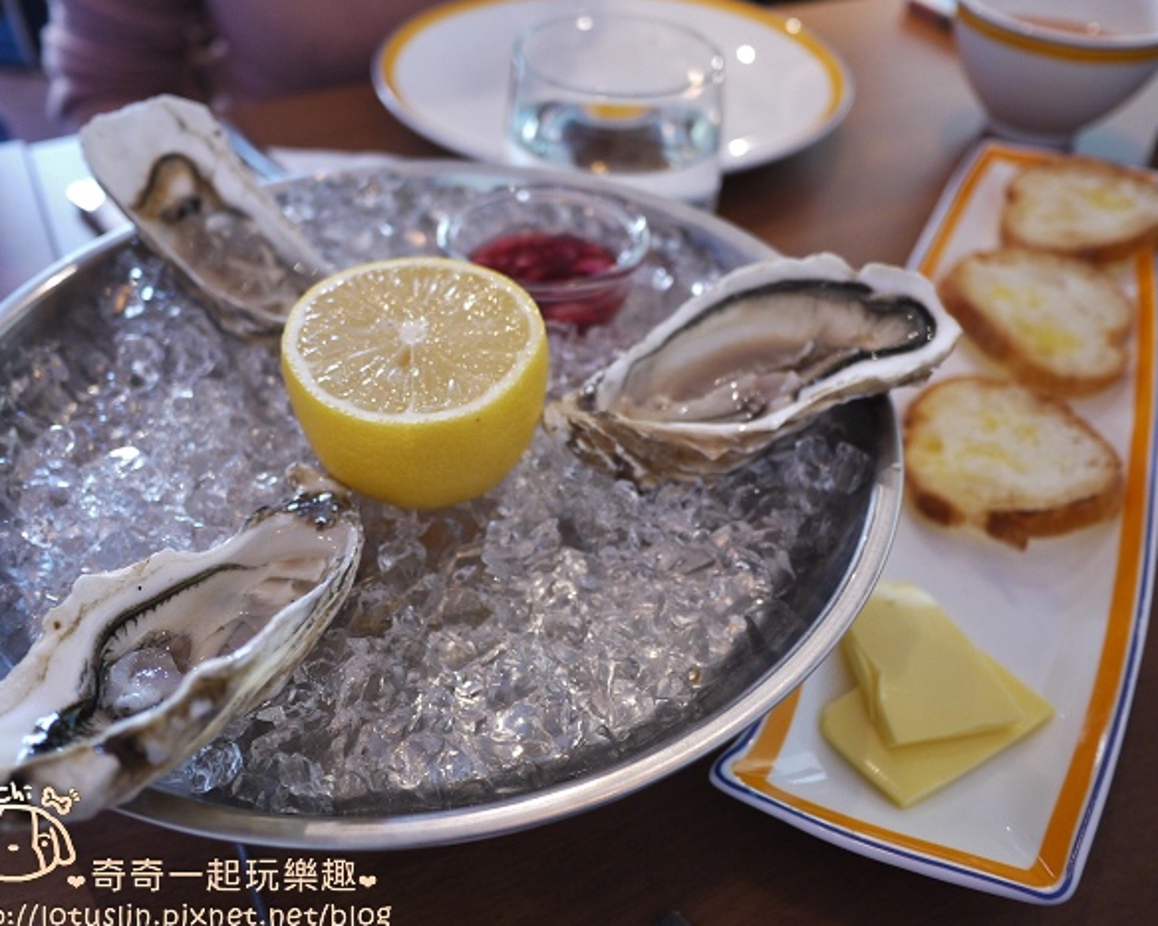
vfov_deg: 48.5
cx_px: 552
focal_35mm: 30
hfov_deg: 58.8
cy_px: 467
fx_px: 1028
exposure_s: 1/50
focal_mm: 14
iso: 400
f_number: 2.5
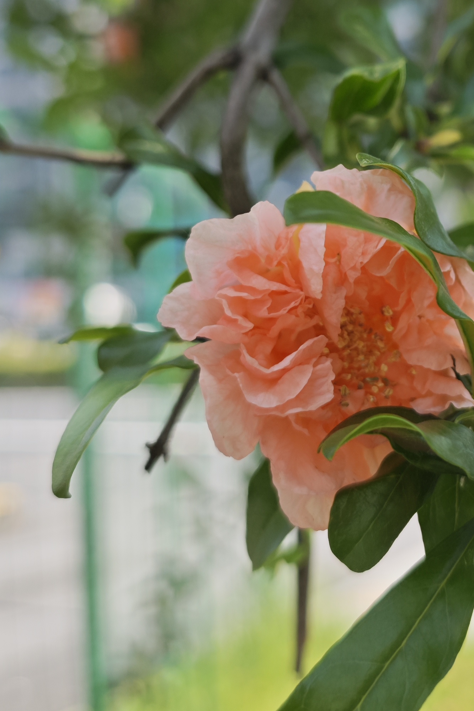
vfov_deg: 39.6
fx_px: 968
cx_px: 406
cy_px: 212
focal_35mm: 49
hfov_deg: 26.8
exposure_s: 1/886
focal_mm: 6.55
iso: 50
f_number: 1.6
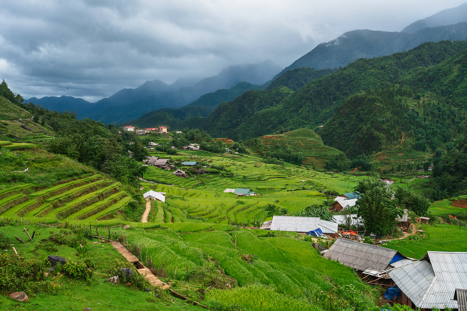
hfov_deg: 54.4
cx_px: 234
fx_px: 454
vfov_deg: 37.9
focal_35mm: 35
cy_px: 156
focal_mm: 35
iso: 400
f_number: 8
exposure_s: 1/320
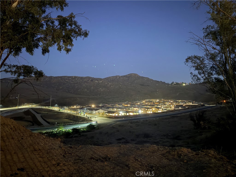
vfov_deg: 56.8
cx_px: 118
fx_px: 164
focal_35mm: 24
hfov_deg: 71.6
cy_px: 88
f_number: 1.78
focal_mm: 6.76
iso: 4000
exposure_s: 1/2
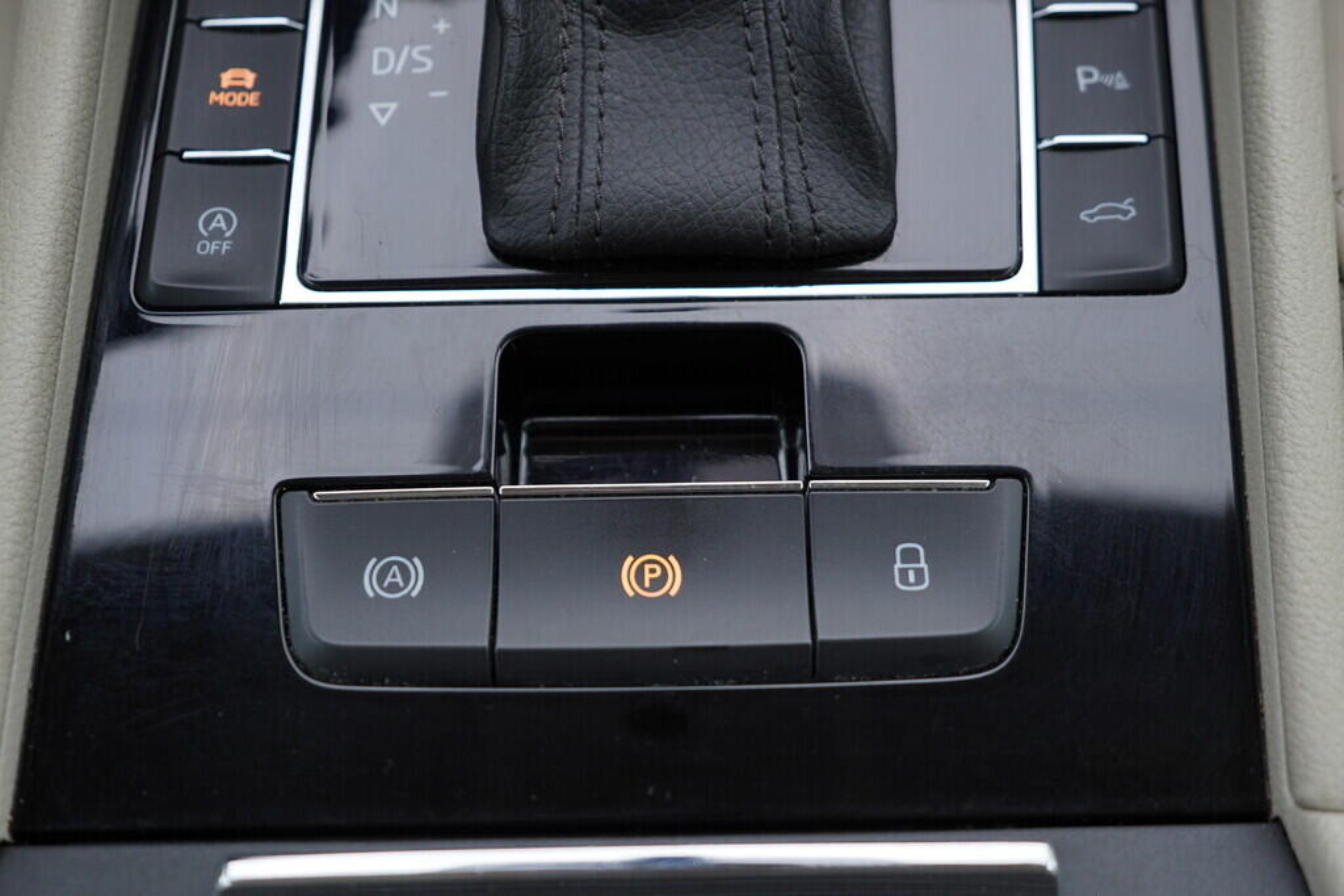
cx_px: 672
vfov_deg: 36.9
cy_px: 448
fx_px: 1344
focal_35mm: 36
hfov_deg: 53.1
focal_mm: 24
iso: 125
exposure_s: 1/50
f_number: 3.2
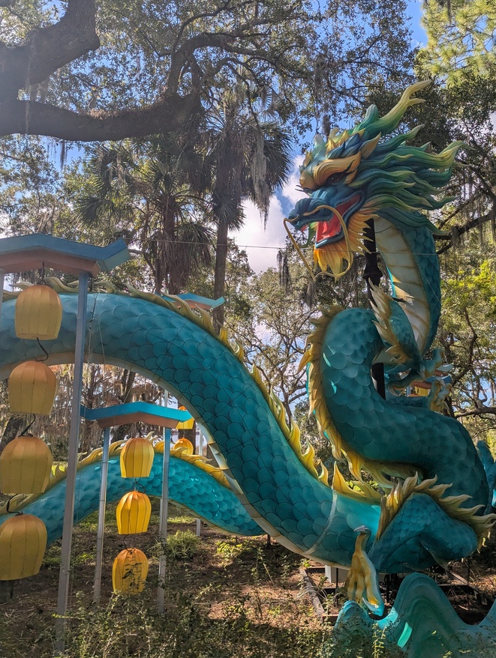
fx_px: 534
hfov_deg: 49.8
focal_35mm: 28
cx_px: 264
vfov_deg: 63.4
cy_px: 332
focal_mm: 6.81
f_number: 1.85
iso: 41
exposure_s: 1/1855
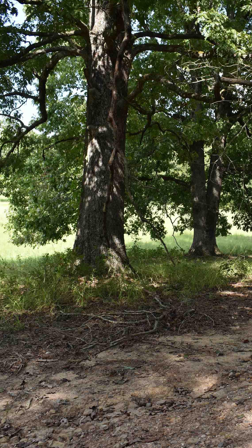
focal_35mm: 43
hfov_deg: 27.0
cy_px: 224
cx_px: 213
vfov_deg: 47.4
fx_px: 511
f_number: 5.6
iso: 200
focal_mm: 18
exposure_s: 1/250
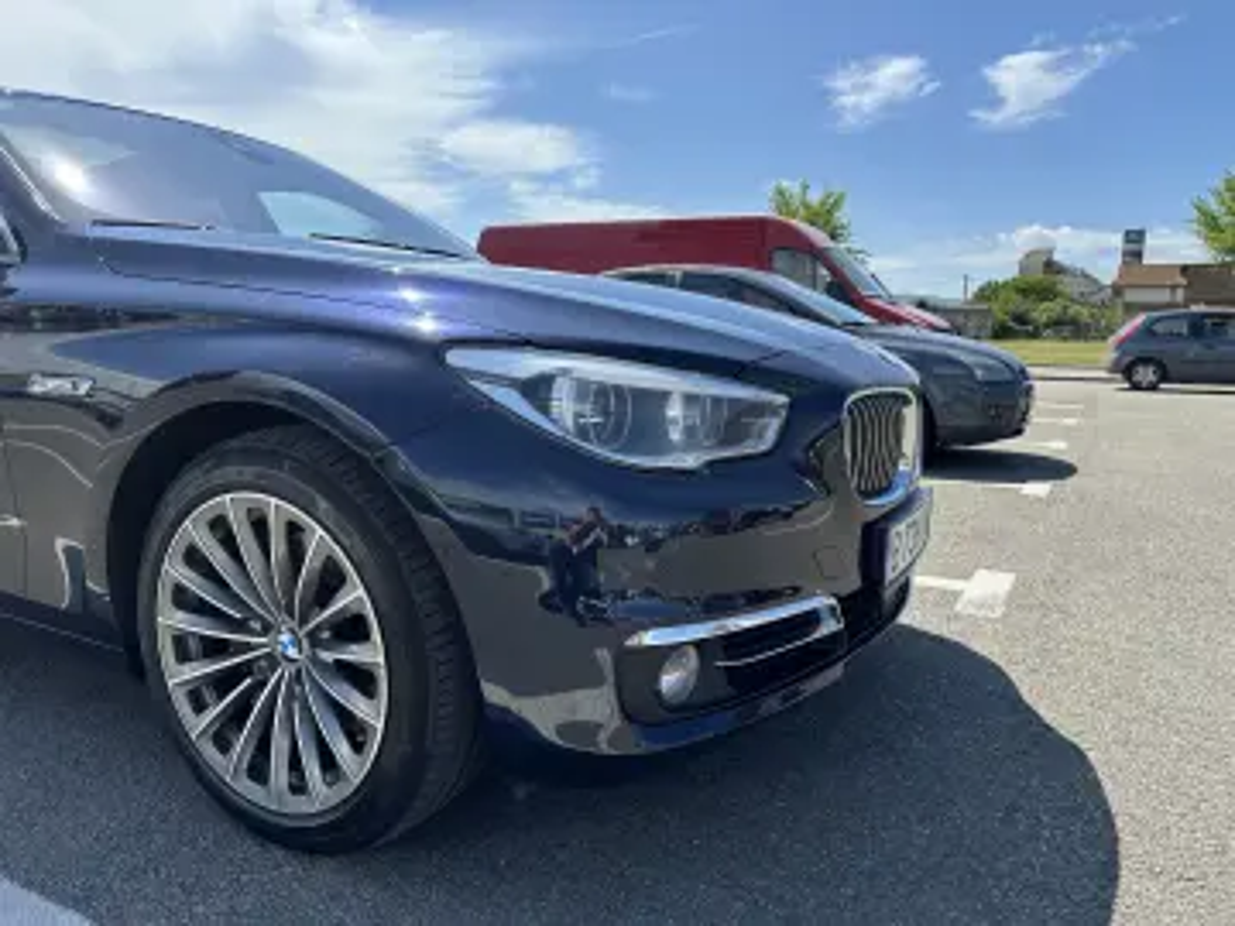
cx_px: 618
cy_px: 463
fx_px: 856
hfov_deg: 71.6
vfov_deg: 56.8
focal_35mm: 24
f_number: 1.78
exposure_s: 1/3717
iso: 80
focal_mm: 6.86
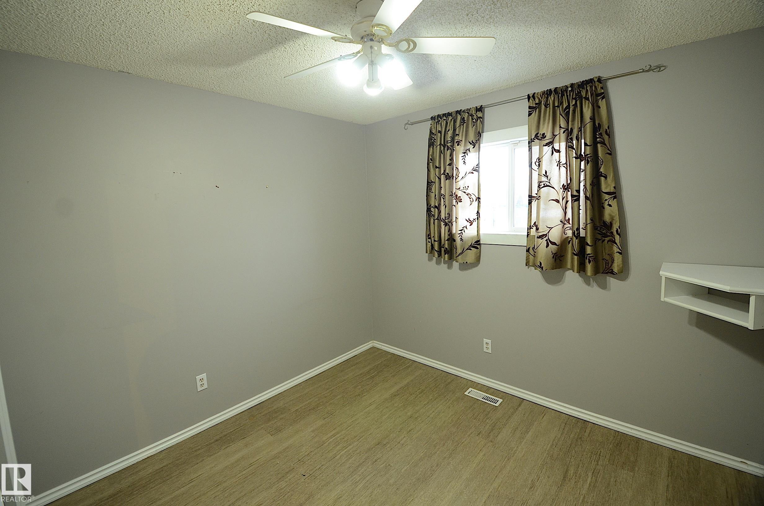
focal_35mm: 15
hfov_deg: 100.5
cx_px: 382
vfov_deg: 77.1
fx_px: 318
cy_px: 253
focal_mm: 10
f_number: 4.5
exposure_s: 1/40
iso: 1000
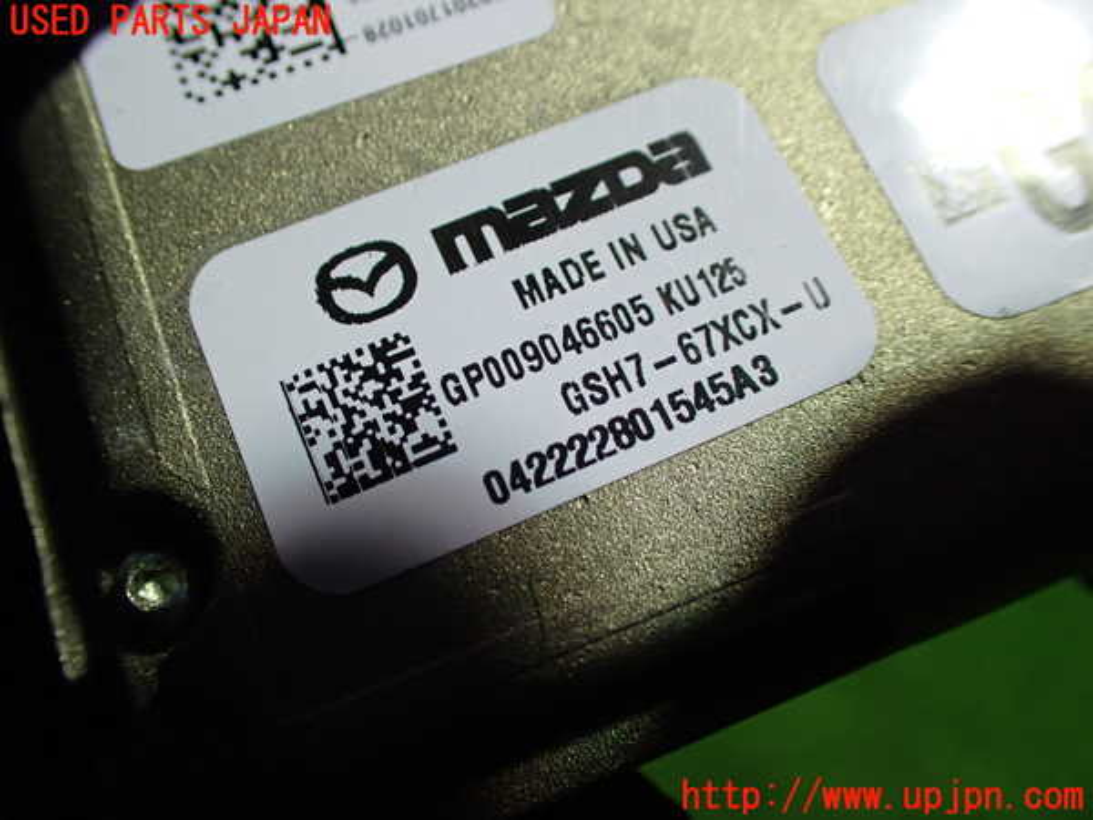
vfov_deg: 46.8
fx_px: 947
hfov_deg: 60.0
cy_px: 410
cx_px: 546
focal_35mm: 30
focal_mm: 5.4
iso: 250
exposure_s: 1/125
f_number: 2.3
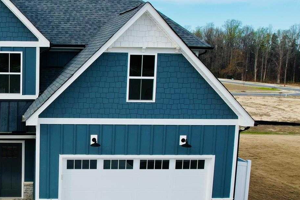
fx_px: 408
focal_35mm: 49
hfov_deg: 38.0
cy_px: 113
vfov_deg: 27.5
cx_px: 38
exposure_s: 1/1250
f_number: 2.8
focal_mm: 8.38
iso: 100
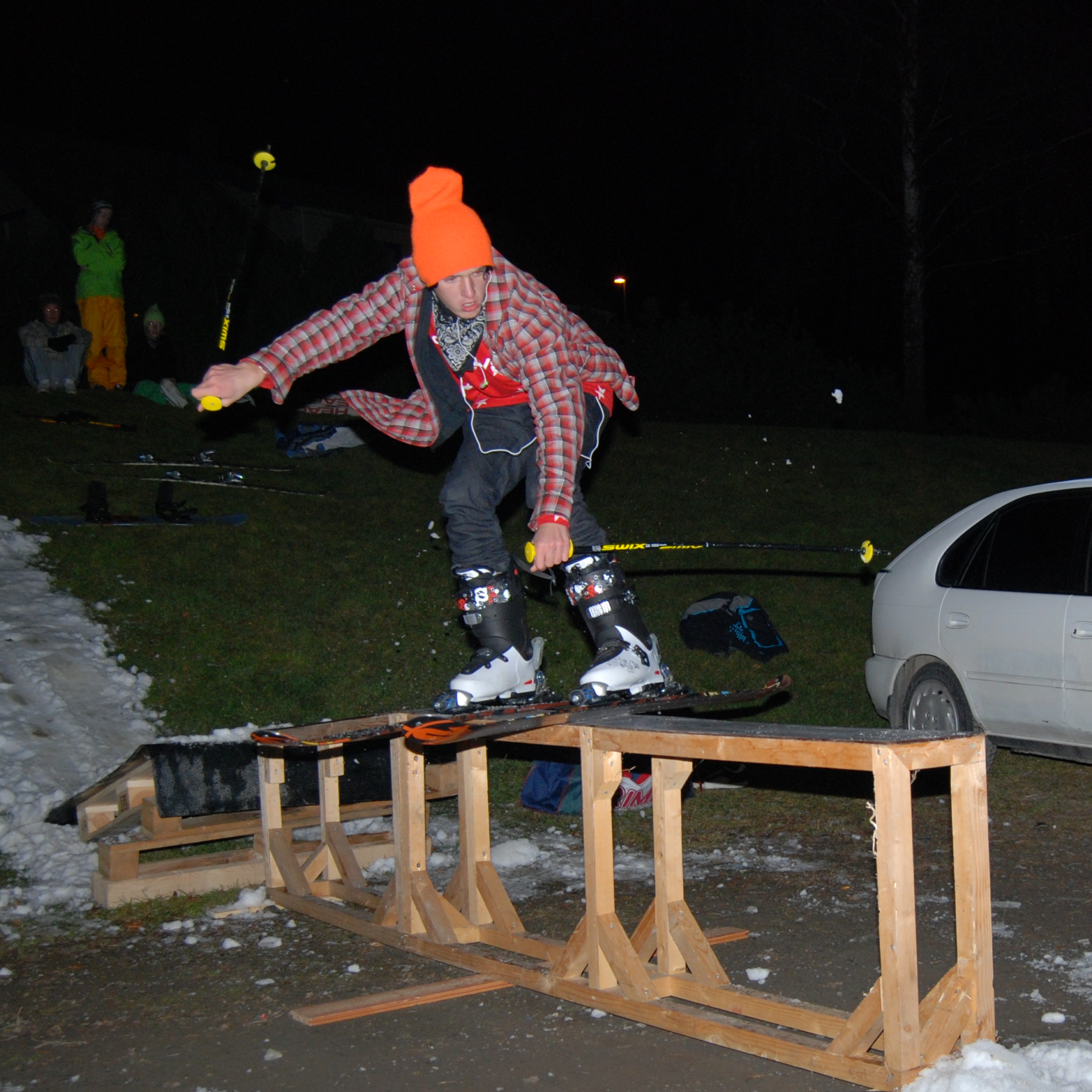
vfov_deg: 35.8
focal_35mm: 47
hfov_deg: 35.6
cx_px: 749
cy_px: 691
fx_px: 1677
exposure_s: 1/60
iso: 450
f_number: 4
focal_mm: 18
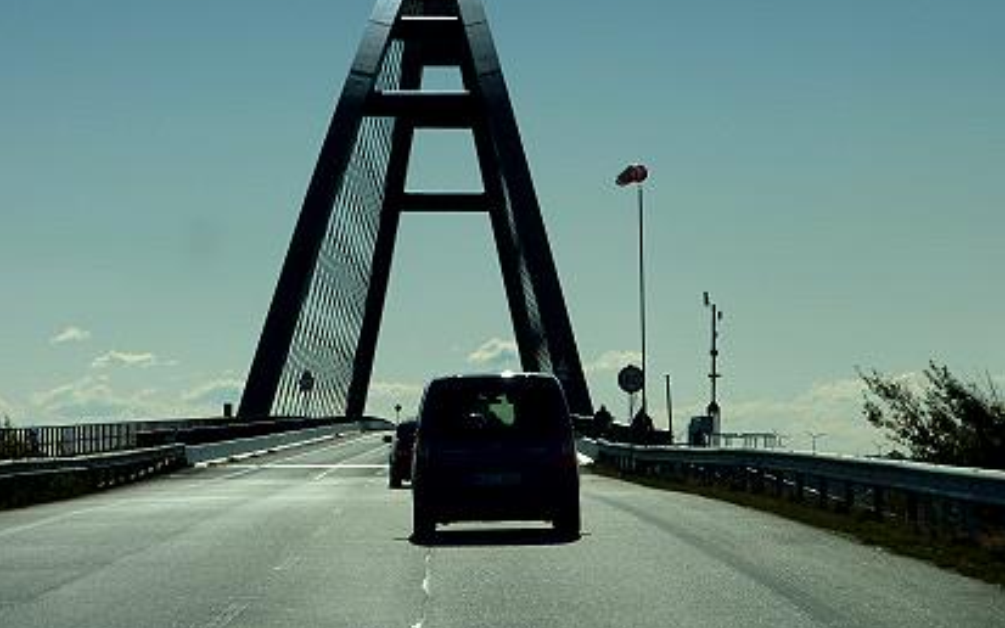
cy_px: 267
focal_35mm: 182
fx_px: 4984
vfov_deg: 7.2
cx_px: 506
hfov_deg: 11.5
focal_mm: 27.8
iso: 80
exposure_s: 1/1000
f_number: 6.3
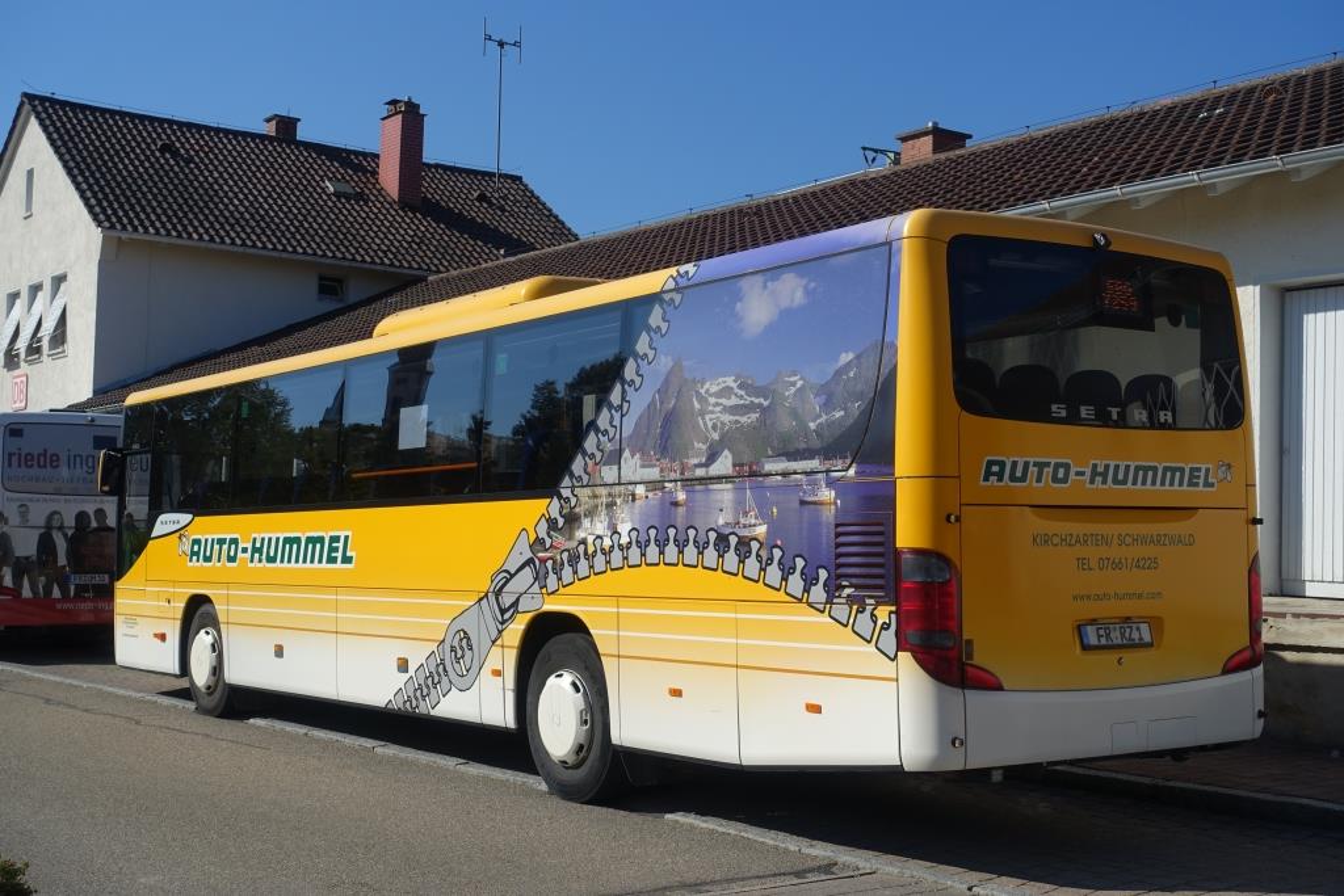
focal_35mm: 46
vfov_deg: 29.3
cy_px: 448
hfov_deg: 42.7
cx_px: 672
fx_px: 1717
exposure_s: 1/100
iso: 125
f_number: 5.6
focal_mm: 16.84
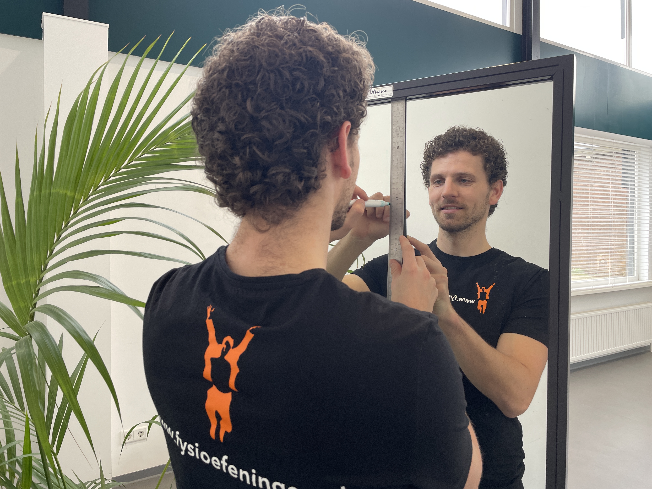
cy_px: 244
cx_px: 326
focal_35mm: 26
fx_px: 490
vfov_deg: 53.1
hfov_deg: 67.3
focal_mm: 4.2
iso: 80
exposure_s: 1/100
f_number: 1.6
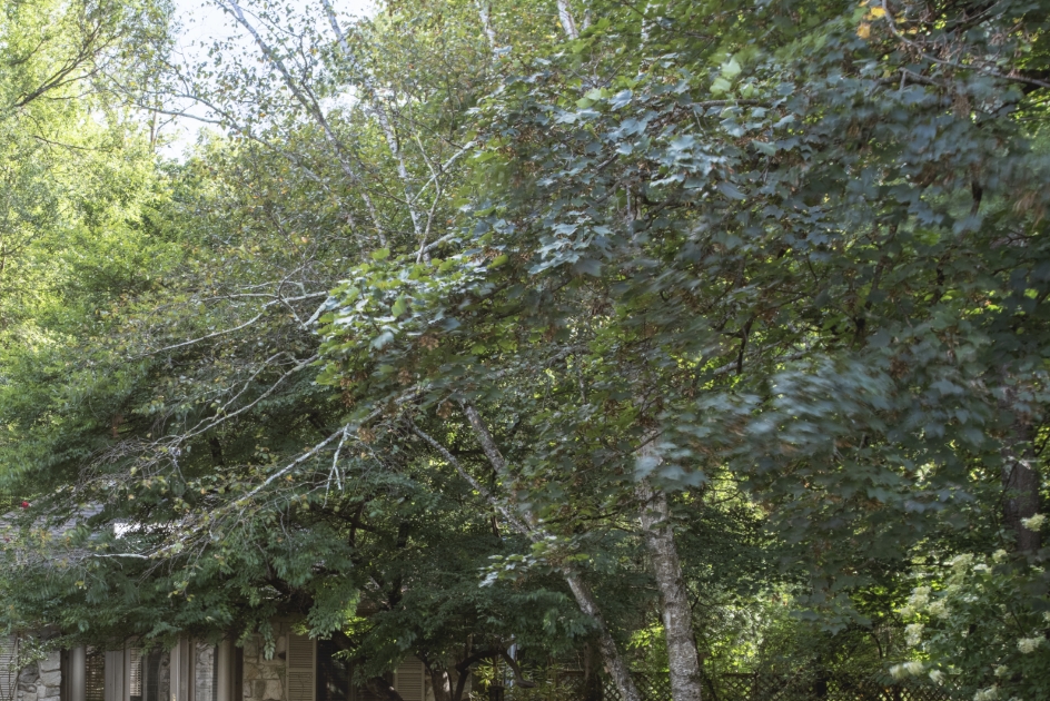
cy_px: 654
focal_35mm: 61
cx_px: 127
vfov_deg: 21.7
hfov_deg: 31.5
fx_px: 1780
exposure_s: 1/40
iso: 400
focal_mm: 32
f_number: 11
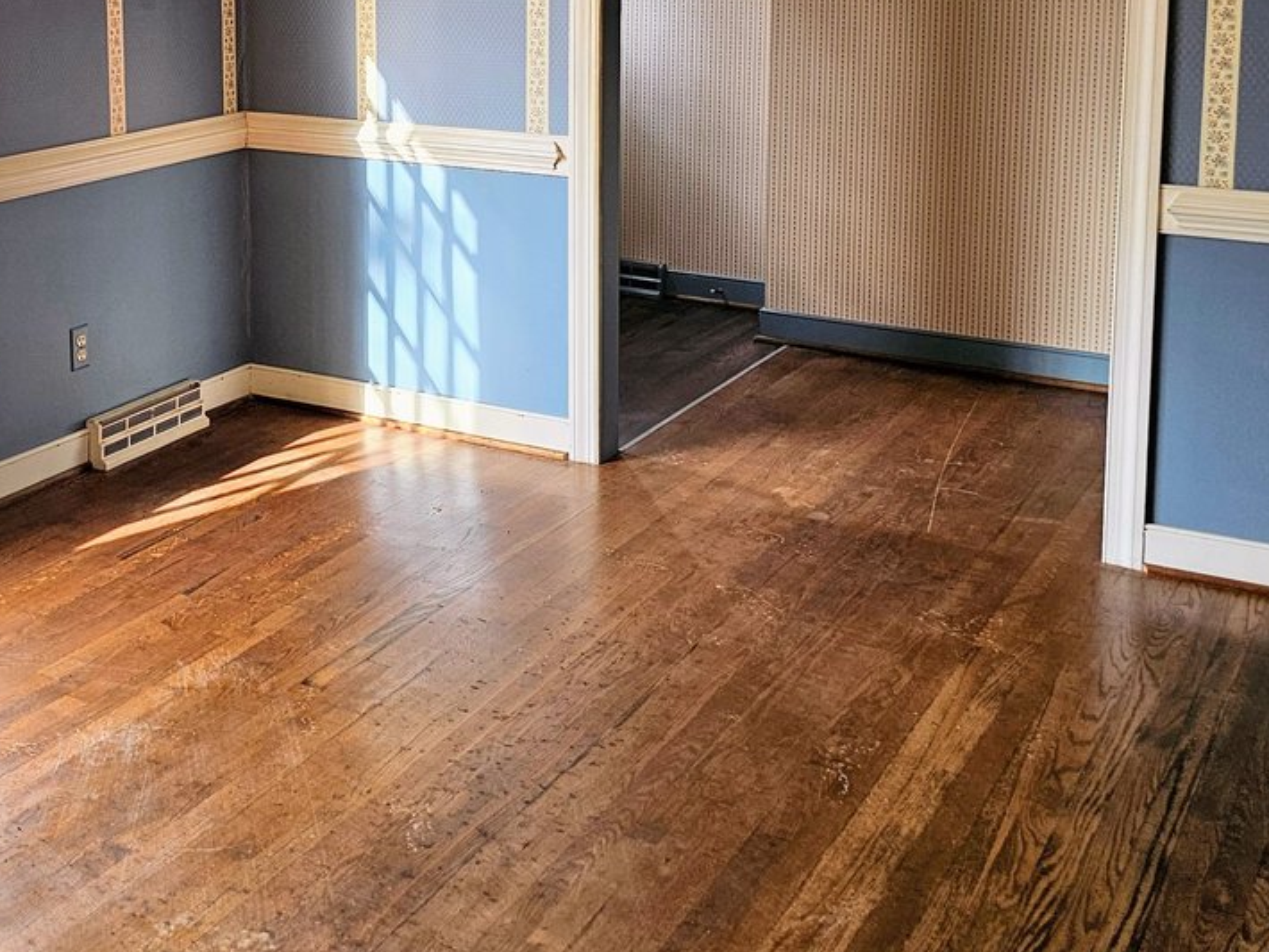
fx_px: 1797
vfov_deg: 28.8
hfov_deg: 37.8
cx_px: 294
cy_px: 137
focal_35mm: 49
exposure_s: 1/120
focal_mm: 6.3
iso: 80
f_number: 1.7
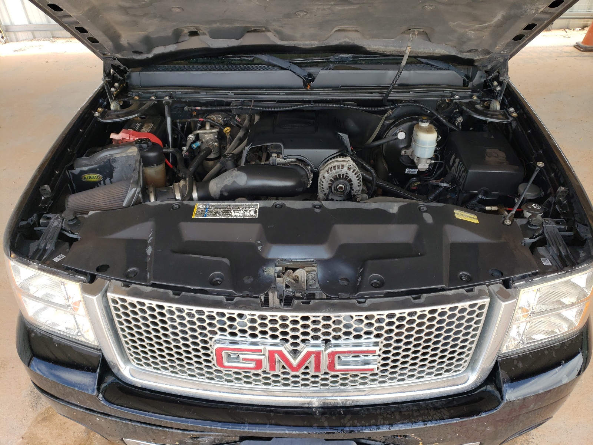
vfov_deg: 53.1
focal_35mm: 26
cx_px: 296
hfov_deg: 67.3
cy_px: 222
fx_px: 445
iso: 50
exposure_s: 1/333
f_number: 1.5
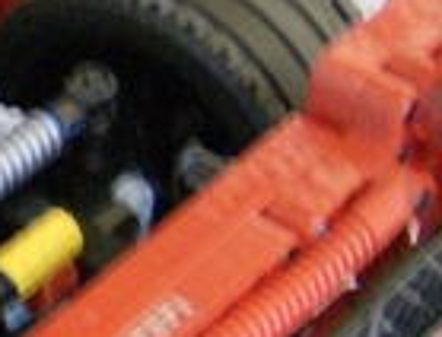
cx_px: -378
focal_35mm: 181
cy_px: 181
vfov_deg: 8.3
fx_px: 2325
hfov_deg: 10.2
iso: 200
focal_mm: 6
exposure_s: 1/10.7
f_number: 2.8
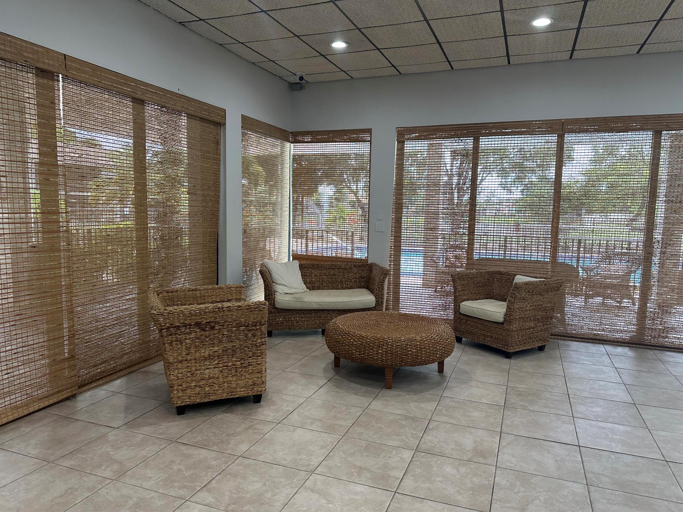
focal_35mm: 24
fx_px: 474
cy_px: 256
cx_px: 342
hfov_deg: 71.6
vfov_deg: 56.8
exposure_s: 1/60
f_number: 1.78
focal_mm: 6.86
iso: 125
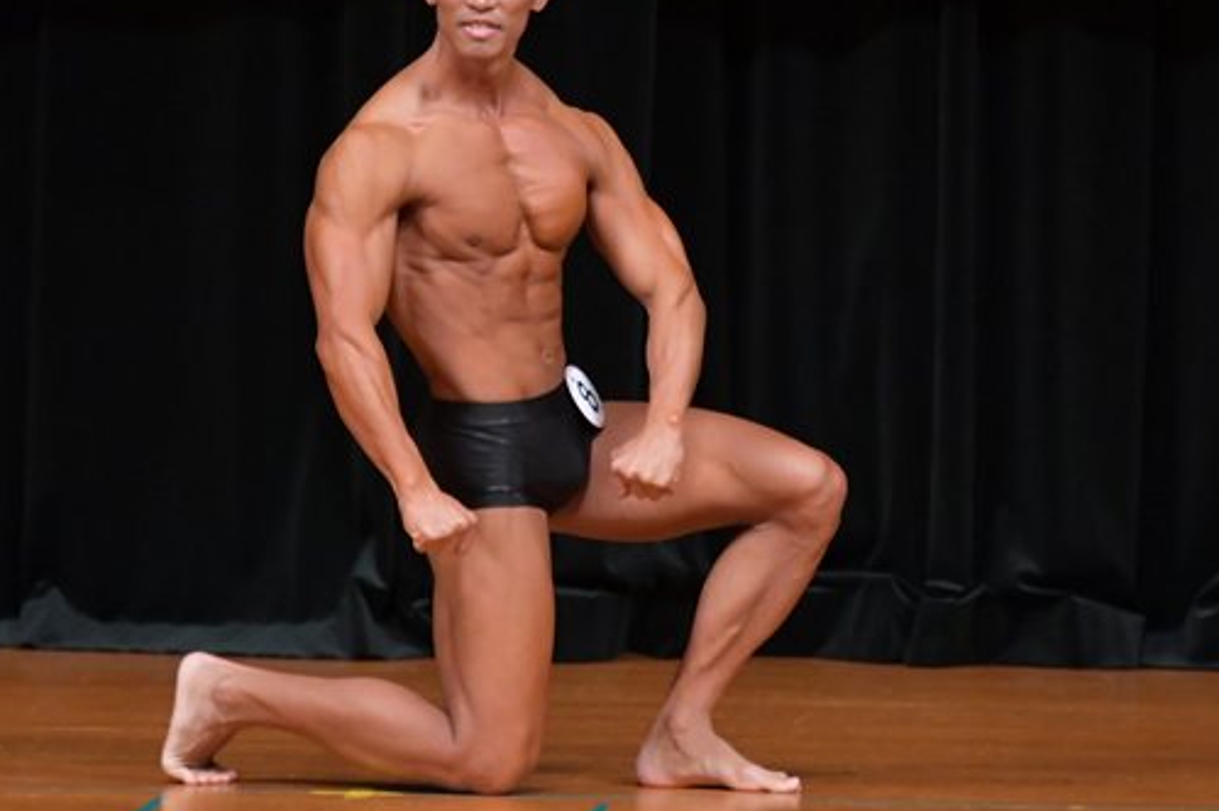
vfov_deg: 2.6
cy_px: 291
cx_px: 588
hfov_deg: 3.8
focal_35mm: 536
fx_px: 18137
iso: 4000
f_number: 5.6
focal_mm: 230
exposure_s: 1/400
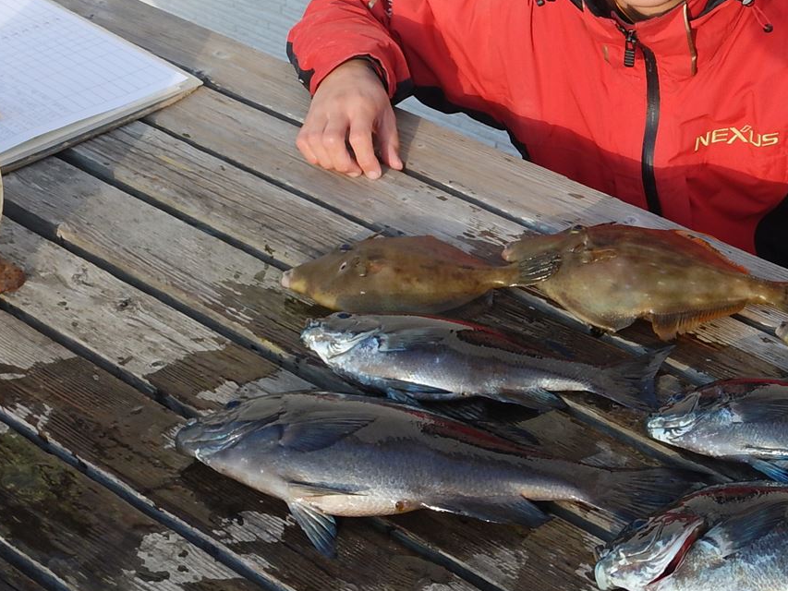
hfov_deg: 24.8
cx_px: 566
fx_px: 1776
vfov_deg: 18.9
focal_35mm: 78
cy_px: 230
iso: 125
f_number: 4.3
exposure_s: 1/250
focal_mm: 9.2
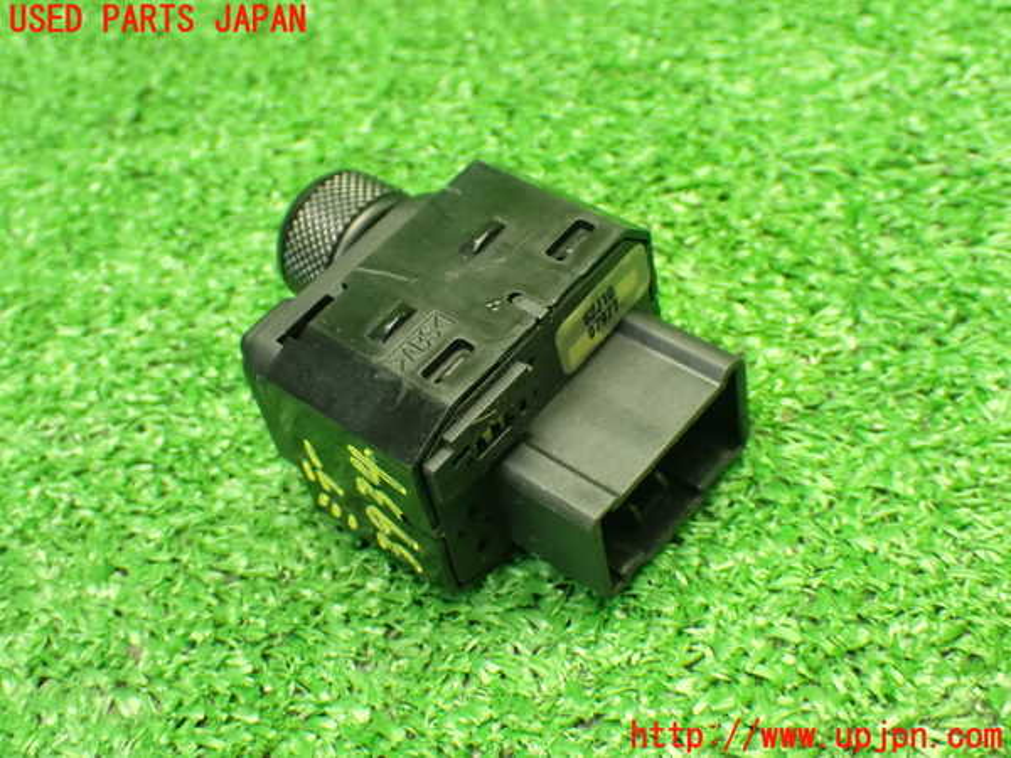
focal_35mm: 54
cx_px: 506
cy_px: 379
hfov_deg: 35.5
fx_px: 1577
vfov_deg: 27.0
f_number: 3.3
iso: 1250
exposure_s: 1/50
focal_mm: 9.65
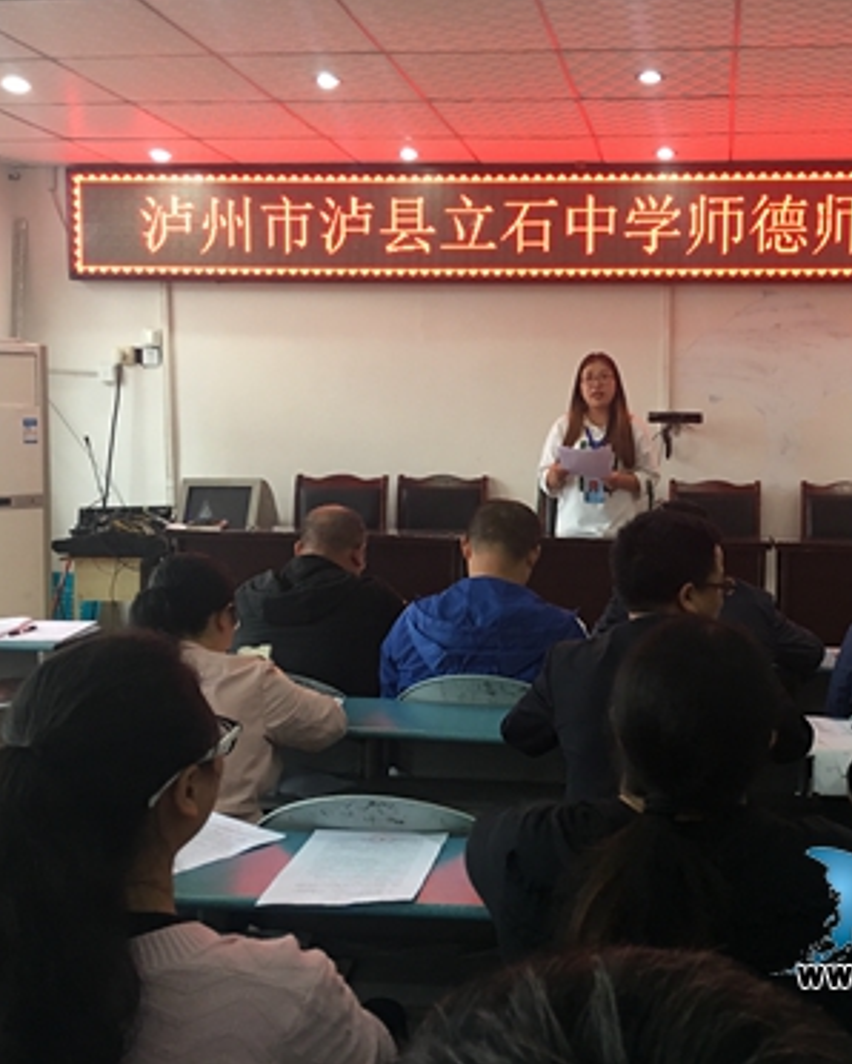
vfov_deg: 47.9
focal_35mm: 38
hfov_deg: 38.4
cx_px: 615
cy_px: 531
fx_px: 1197
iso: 80
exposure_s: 1/17
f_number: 2.2
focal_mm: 4.15
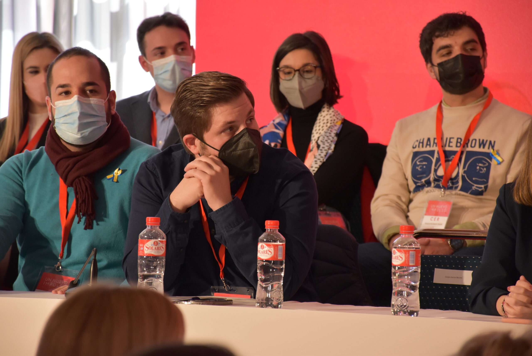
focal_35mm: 210
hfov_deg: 9.8
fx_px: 3106
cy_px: 178
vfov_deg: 6.6
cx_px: 266
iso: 1400
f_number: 5.6
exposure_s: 1/125
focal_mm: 140
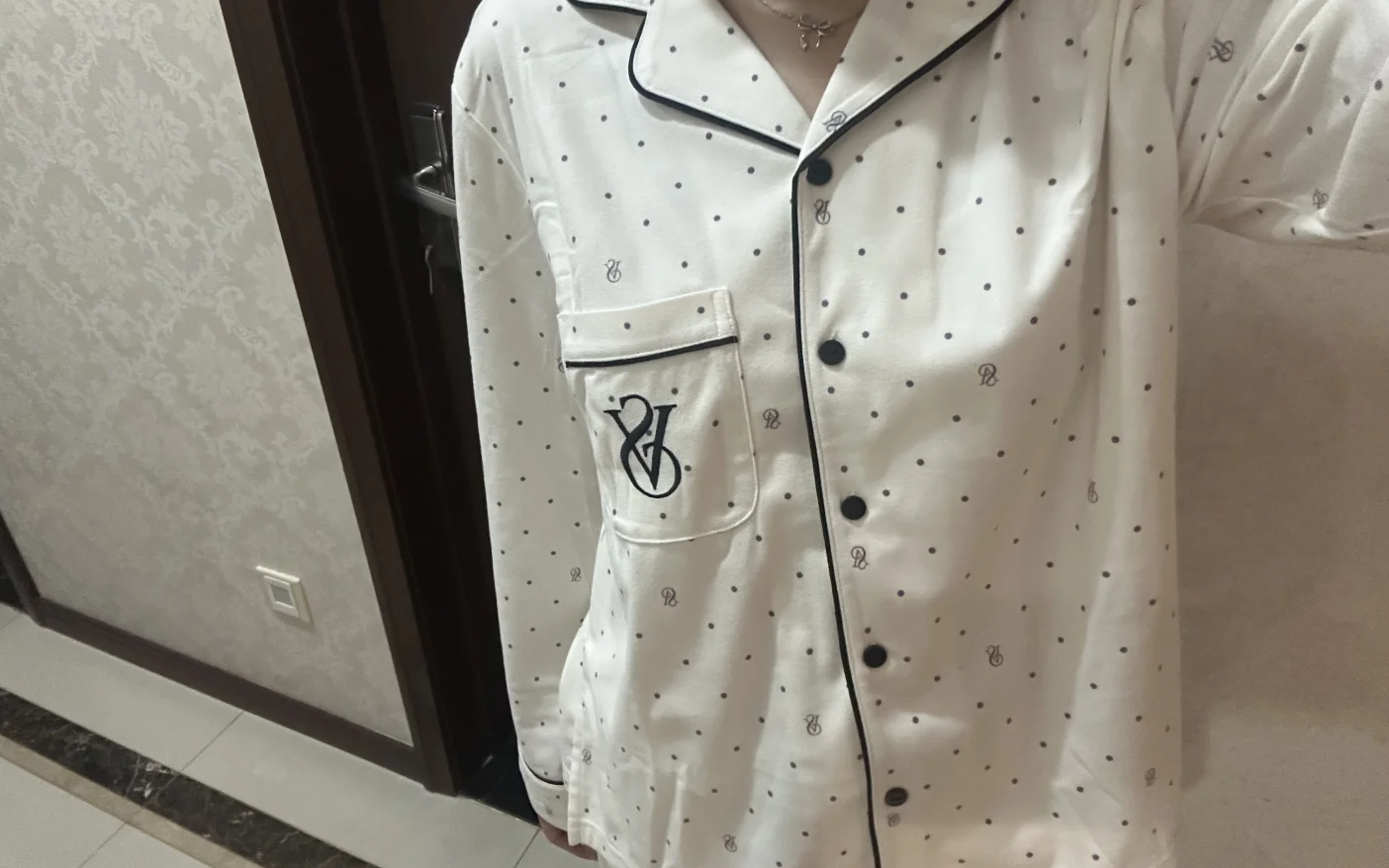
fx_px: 947
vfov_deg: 49.3
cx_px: 685
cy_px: 403
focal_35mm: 25
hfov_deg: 72.5
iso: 320
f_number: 1.9
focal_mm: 2.69
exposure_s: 1/33
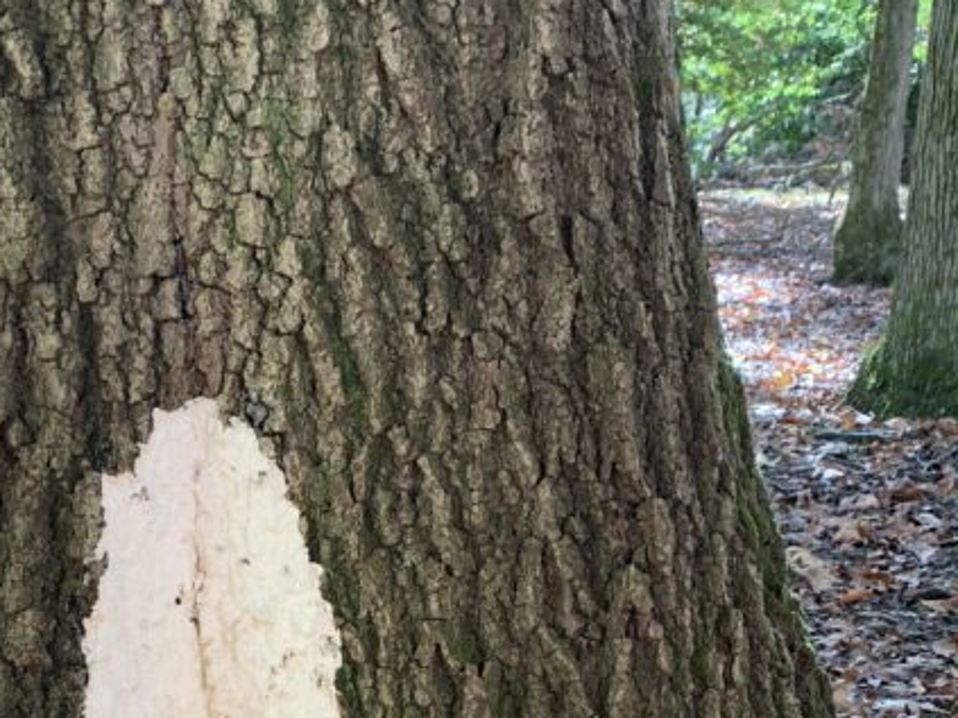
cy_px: 786
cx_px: 337
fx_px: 1743
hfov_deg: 30.6
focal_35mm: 63
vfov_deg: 22.0
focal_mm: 4.25
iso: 80
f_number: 1.8
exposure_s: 1/121
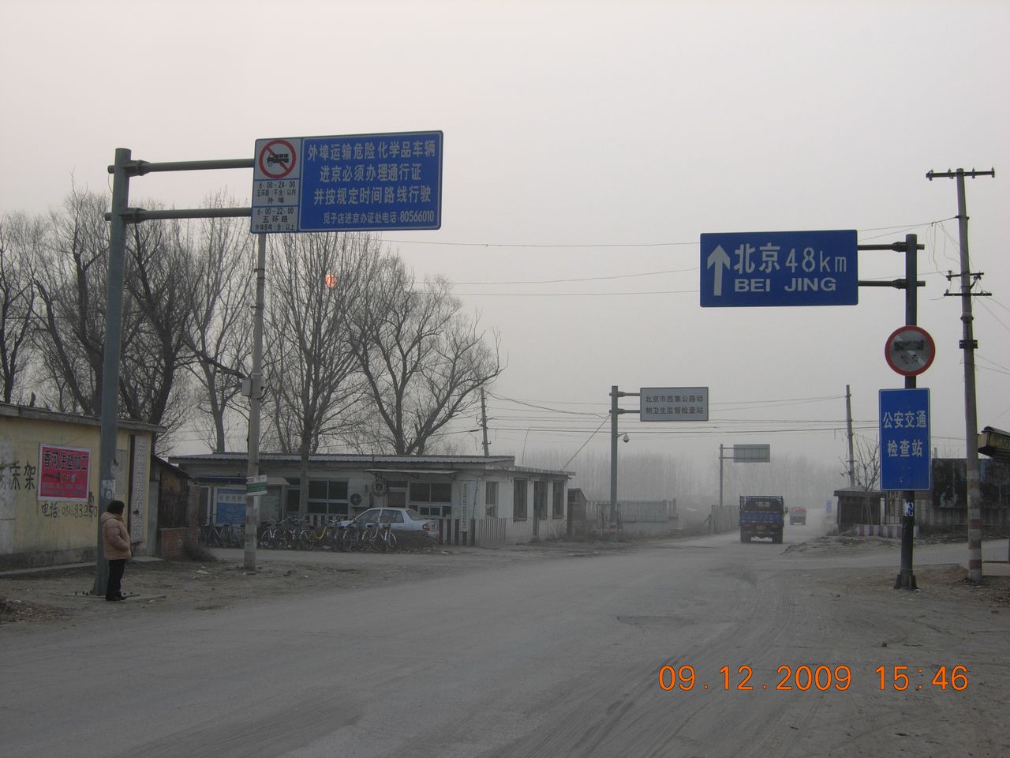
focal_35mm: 48
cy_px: 379
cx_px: 505
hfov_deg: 39.7
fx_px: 1401
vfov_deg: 30.3
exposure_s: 1/140
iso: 50
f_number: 4.3
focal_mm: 10.1
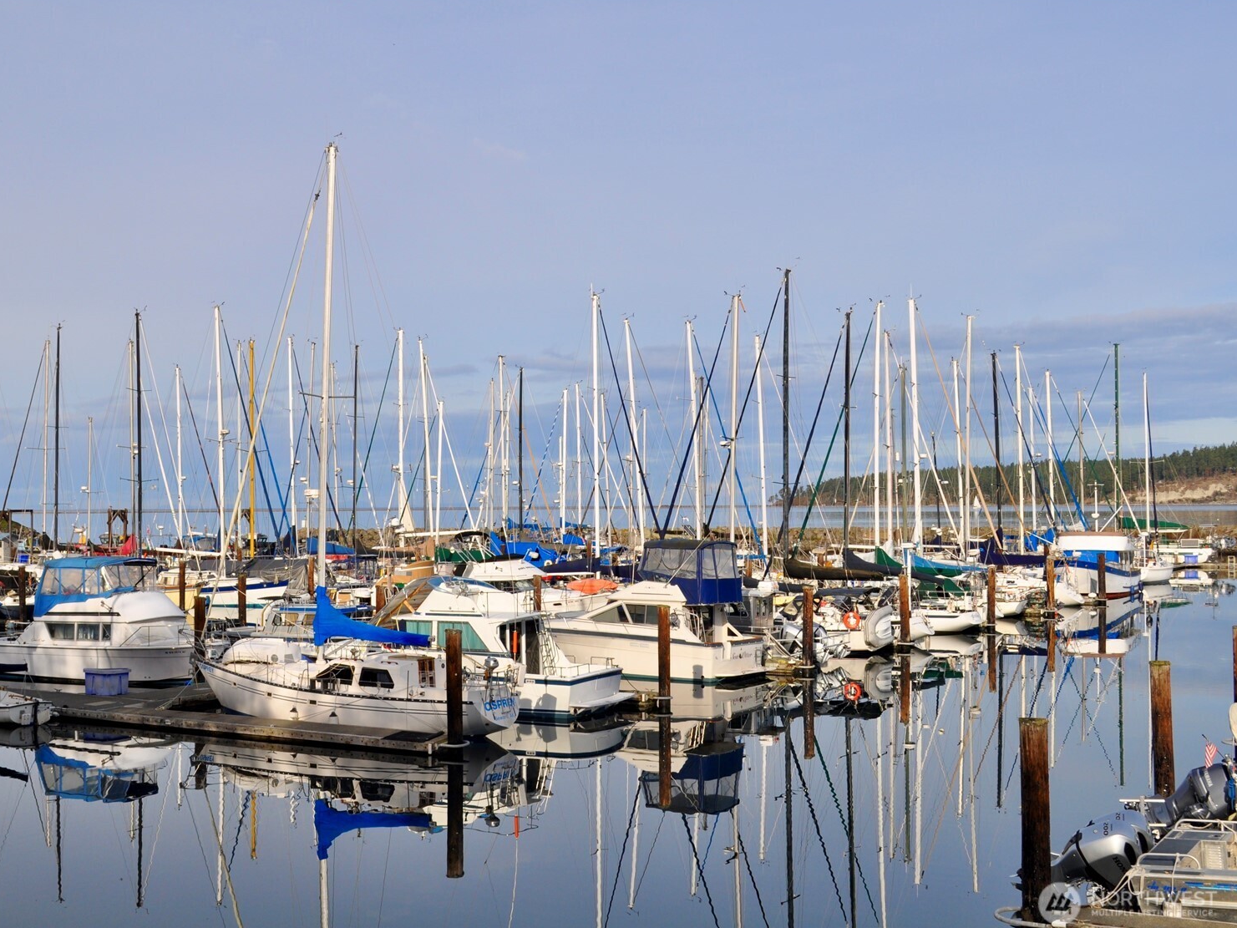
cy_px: 464
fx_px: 1537
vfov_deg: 33.6
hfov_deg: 43.7
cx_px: 532
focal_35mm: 43
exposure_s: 1/400
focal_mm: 26
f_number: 10
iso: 200
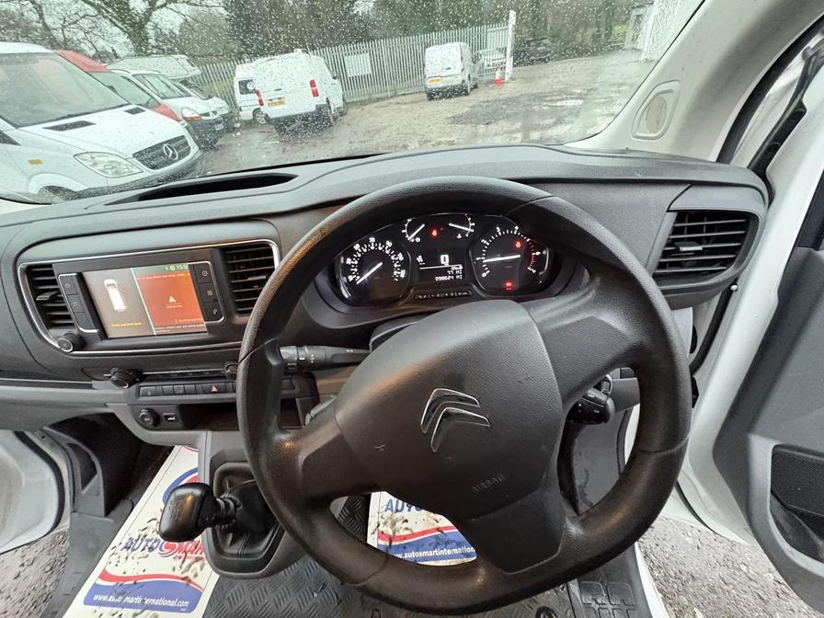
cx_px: 412
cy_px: 309
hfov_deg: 102.1
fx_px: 333
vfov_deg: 85.7
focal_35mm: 14
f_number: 2.2
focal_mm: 2.22
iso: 1000
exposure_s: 1/36
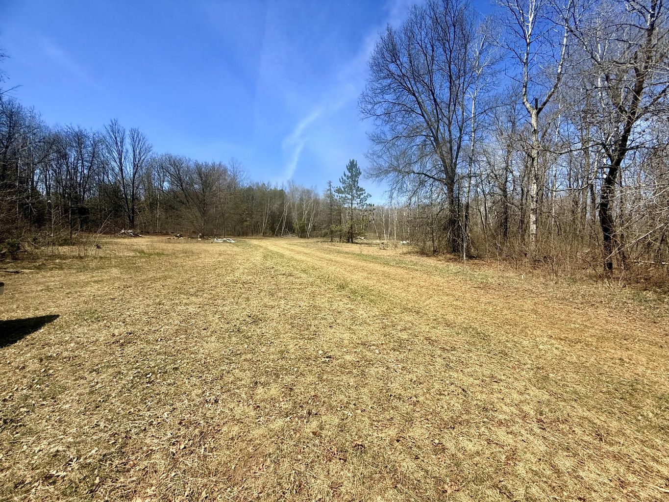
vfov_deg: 85.7
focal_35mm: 14
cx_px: 334
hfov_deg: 102.1
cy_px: 251
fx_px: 271
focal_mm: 2.22
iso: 50
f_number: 2.2
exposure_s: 1/1848
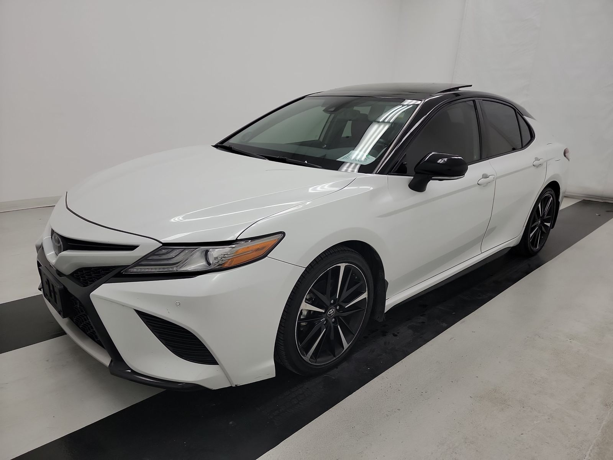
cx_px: 306
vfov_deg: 56.8
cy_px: 230
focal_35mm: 24
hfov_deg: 71.6
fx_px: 425
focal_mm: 6.7
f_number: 1.8
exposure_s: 1/59
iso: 98
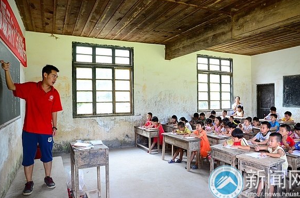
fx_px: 208
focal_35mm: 25
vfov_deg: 51.0
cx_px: 154
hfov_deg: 71.6
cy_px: 100
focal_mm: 16
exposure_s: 1/60
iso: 1250
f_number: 5
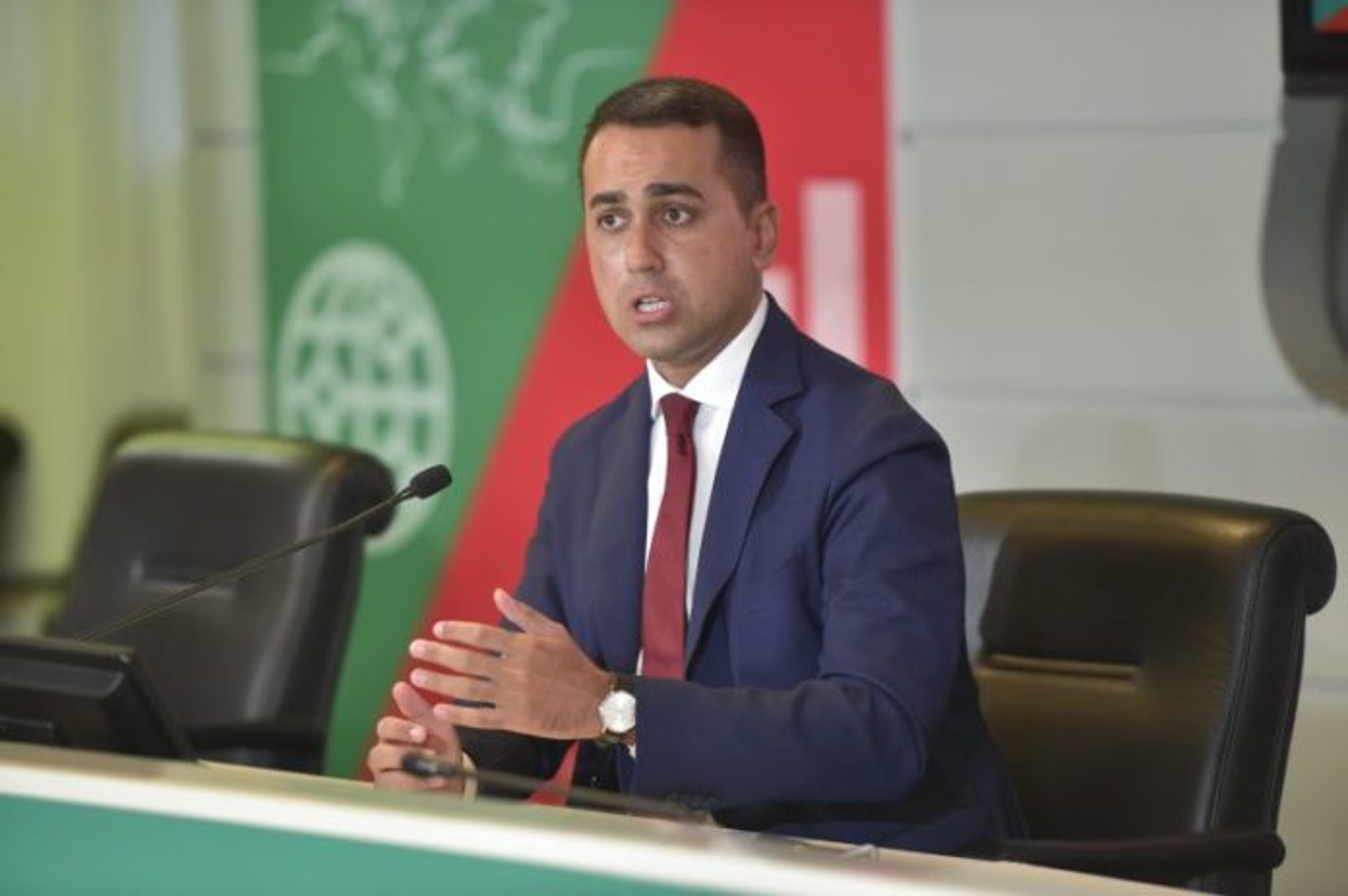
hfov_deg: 10.3
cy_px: 448
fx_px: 7483
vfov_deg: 6.9
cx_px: 674
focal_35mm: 200
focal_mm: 200
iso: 4000
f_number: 5.6
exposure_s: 1/320
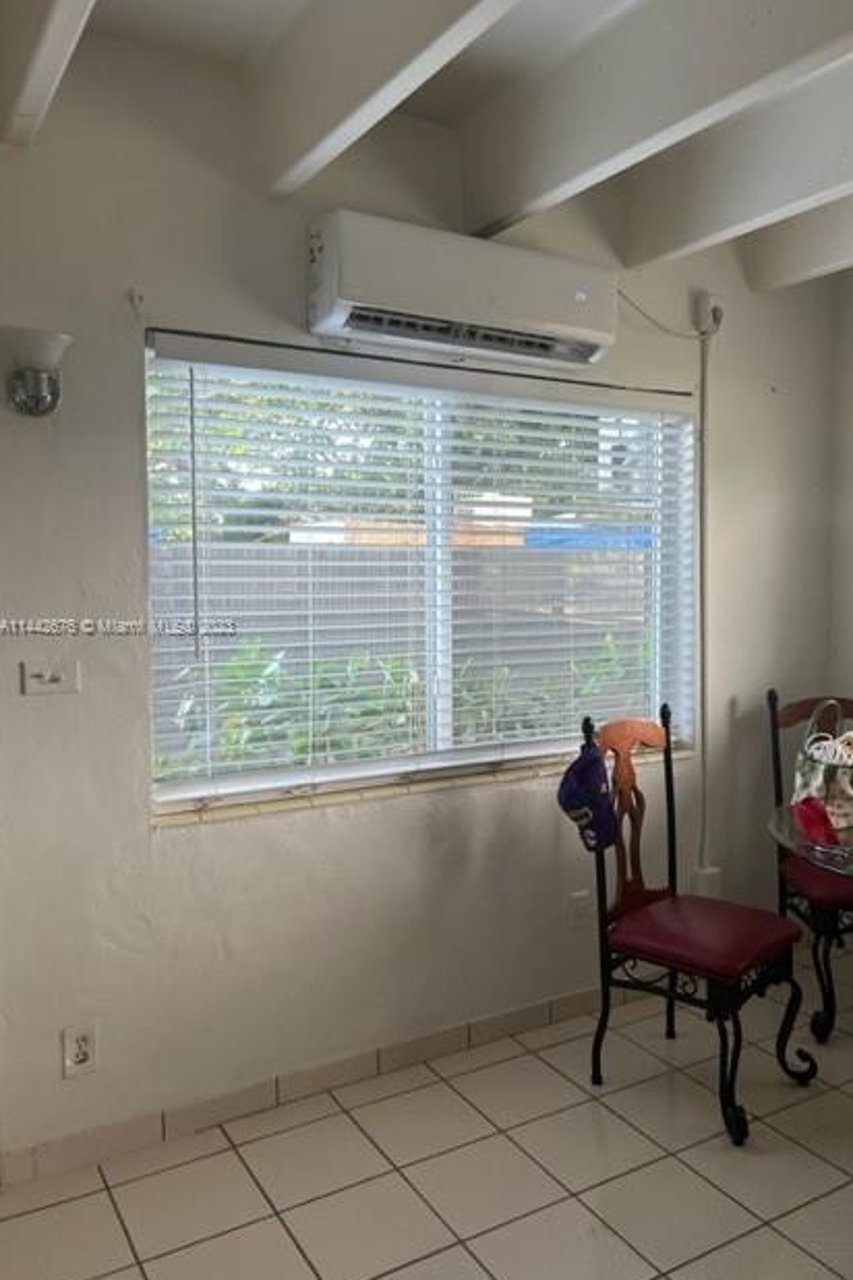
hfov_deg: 46.2
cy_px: 628
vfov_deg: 65.5
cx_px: 493
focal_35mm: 28
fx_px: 995
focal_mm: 5.7
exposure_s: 1/121
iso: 125
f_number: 1.5
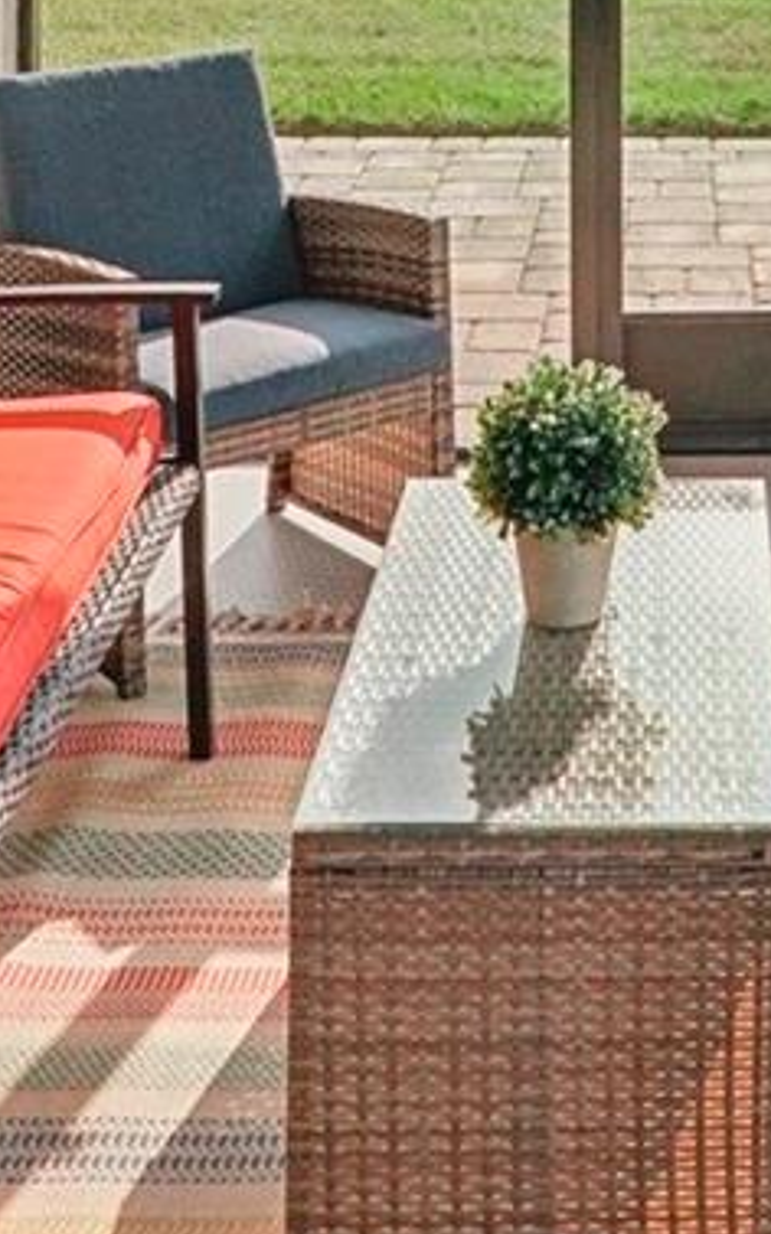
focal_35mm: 69
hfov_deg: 18.4
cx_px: 748
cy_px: -382
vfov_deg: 25.5
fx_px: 2322
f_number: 8
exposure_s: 1/500
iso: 400
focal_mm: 16
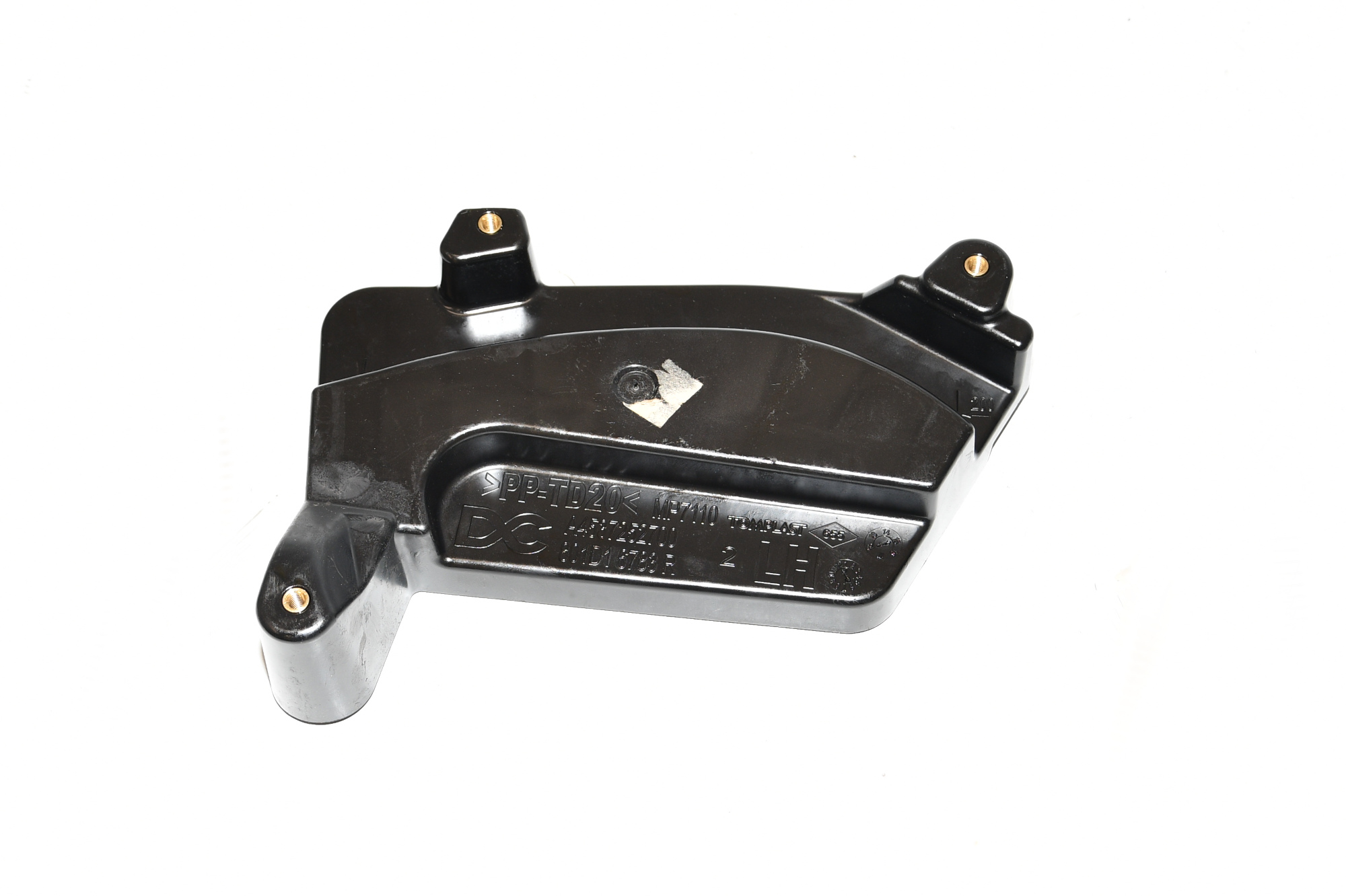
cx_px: 673
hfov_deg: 53.1
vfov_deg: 36.8
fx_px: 1345
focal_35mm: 36
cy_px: 448
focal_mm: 24
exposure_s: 1/80
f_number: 4.5
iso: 200
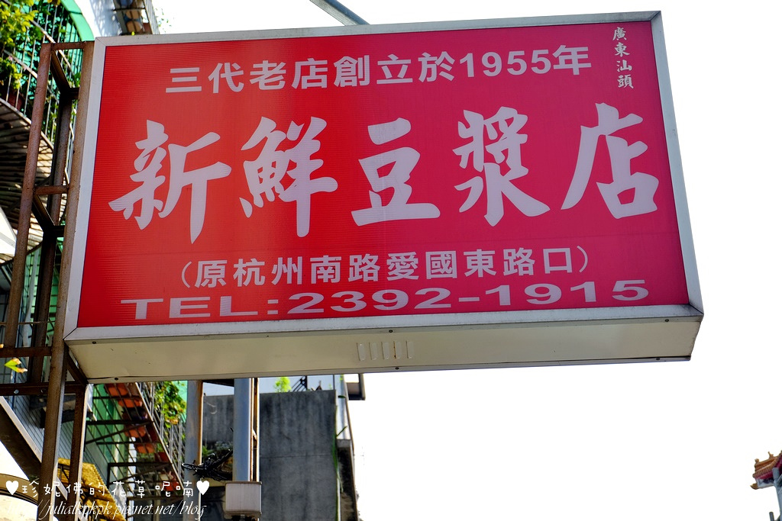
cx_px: 391
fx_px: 1369
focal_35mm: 63
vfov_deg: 21.6
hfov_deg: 31.9
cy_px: 260
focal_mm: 41.8
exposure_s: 1/550
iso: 200
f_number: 5.6
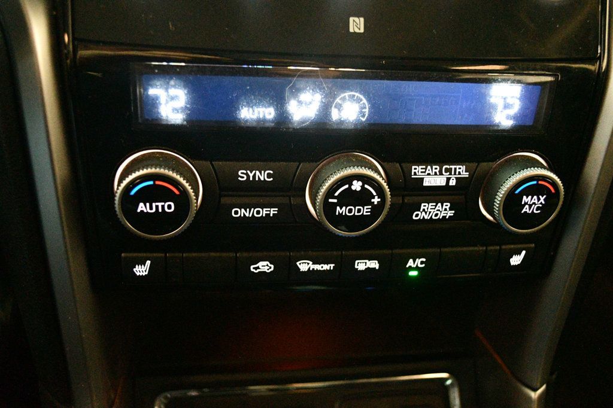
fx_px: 613
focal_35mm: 36
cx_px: 306
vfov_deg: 36.8
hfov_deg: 53.1
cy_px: 204
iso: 12800
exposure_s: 1/50
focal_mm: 24
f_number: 4
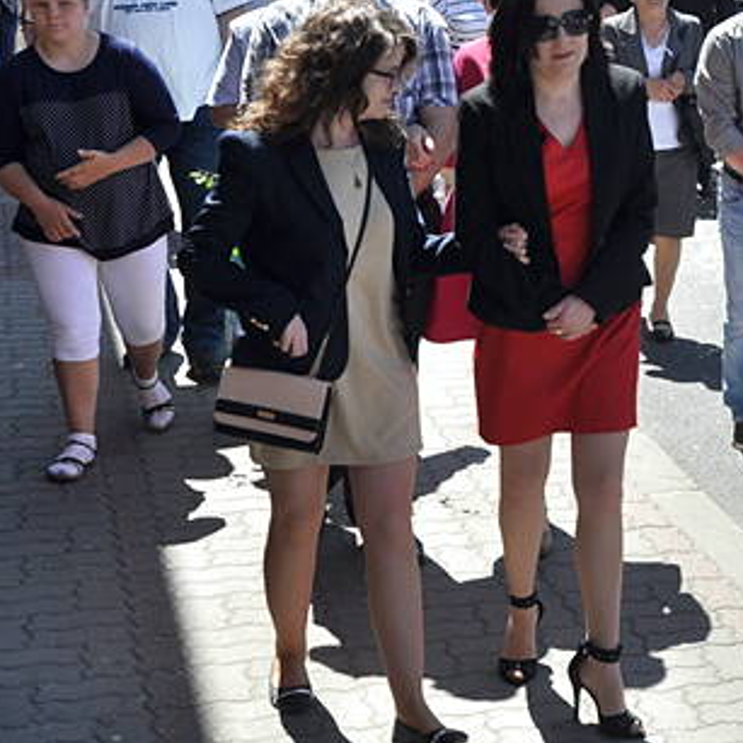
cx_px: 854
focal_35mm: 88
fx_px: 2141
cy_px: 151
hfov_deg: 18.8
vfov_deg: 19.5
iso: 400
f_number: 10
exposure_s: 1/400
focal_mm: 25
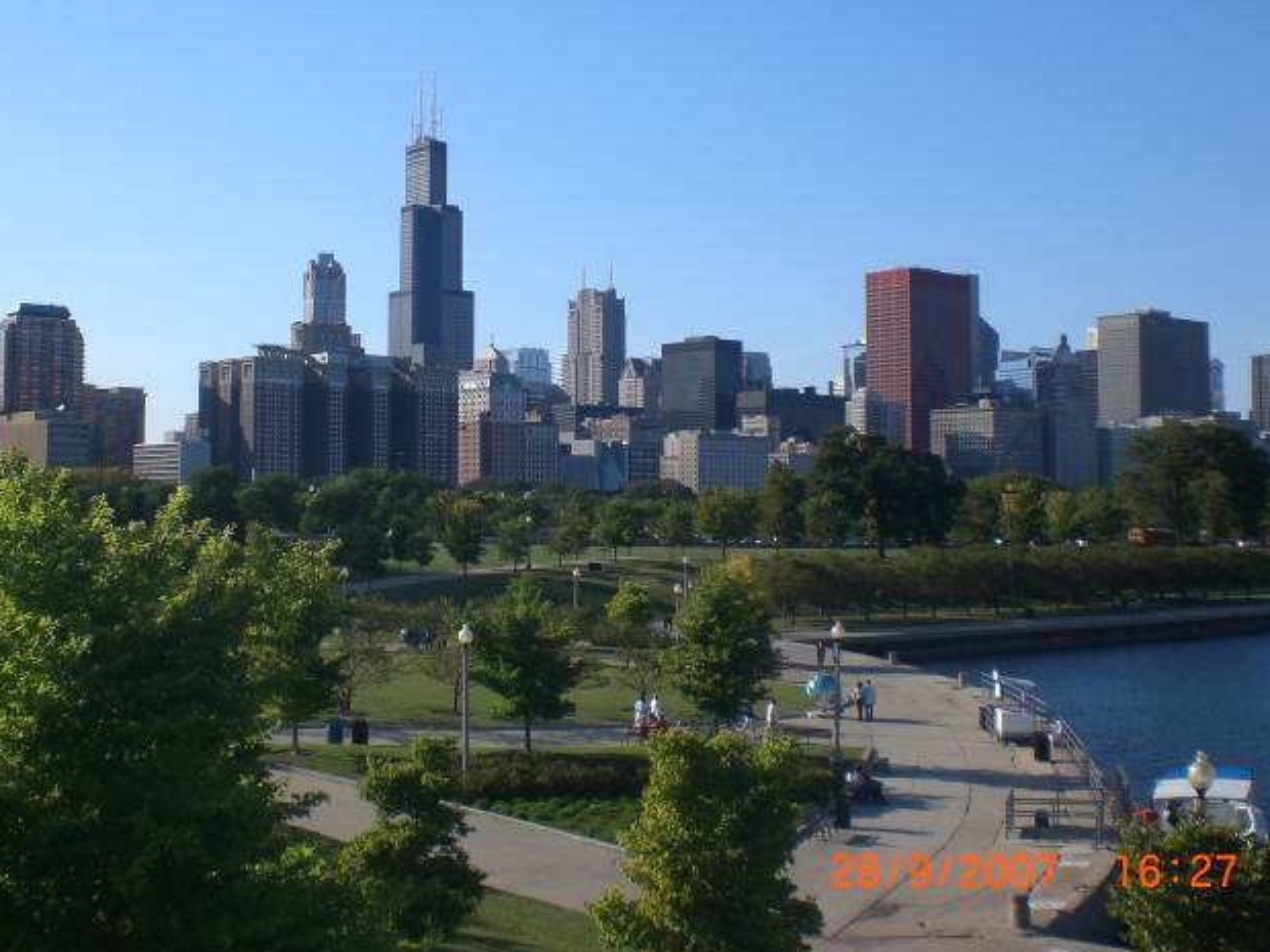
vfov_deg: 29.6
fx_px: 1798
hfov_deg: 38.8
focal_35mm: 49
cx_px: 518
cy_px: 383
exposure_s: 1/500
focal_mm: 6.3
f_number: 4.4
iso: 50
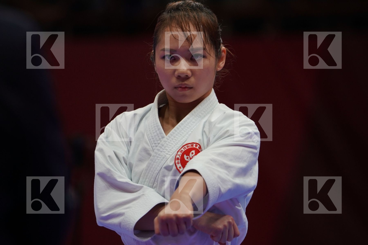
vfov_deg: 3.3
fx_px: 4293
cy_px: 122
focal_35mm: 420
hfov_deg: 4.9
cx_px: 184
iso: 800
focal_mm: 280
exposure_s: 1/500
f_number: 4
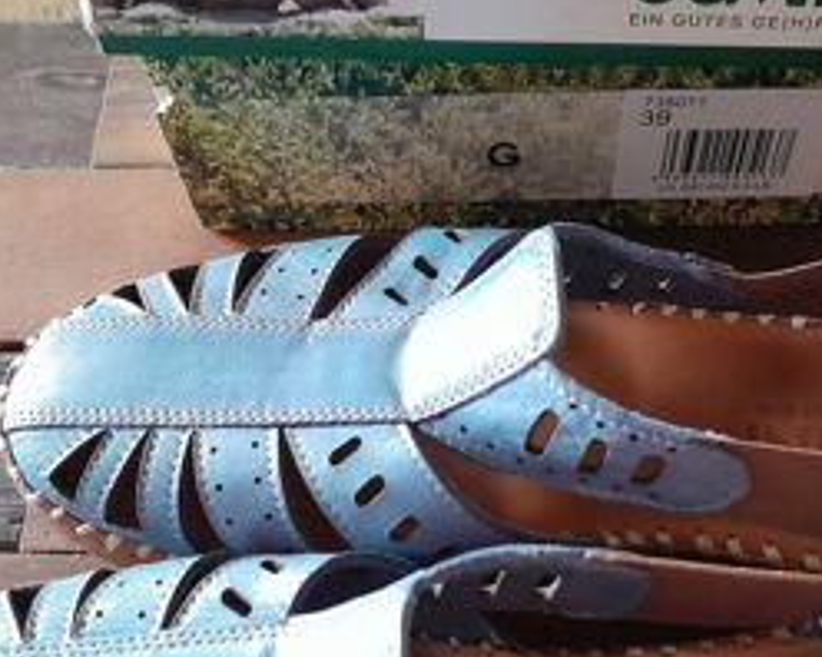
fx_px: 1240
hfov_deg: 36.6
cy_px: 465
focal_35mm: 51
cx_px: 464
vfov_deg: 29.3
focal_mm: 4
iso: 640
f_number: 1.8
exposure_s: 1/25
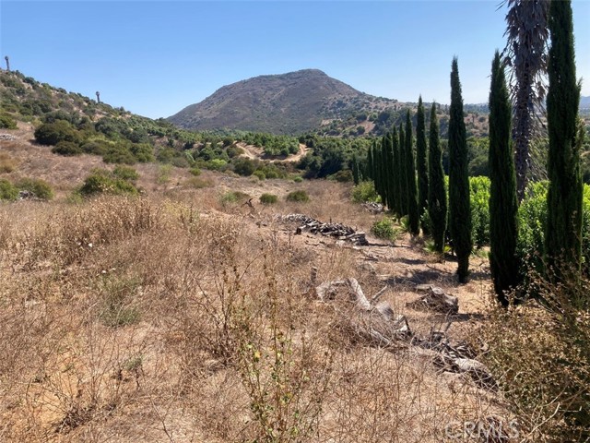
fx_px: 477
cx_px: 295
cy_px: 222
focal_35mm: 28
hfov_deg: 63.4
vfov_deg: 49.7
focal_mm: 3.99
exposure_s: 1/1279
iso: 20
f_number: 1.8
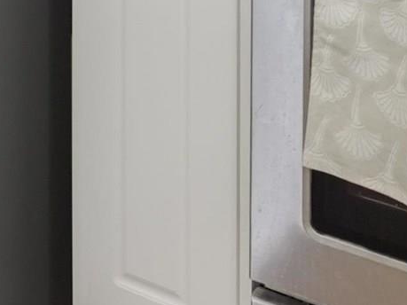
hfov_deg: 19.0
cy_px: -426
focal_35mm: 103
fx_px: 1211
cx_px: 107
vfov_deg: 11.7
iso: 1600
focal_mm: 16
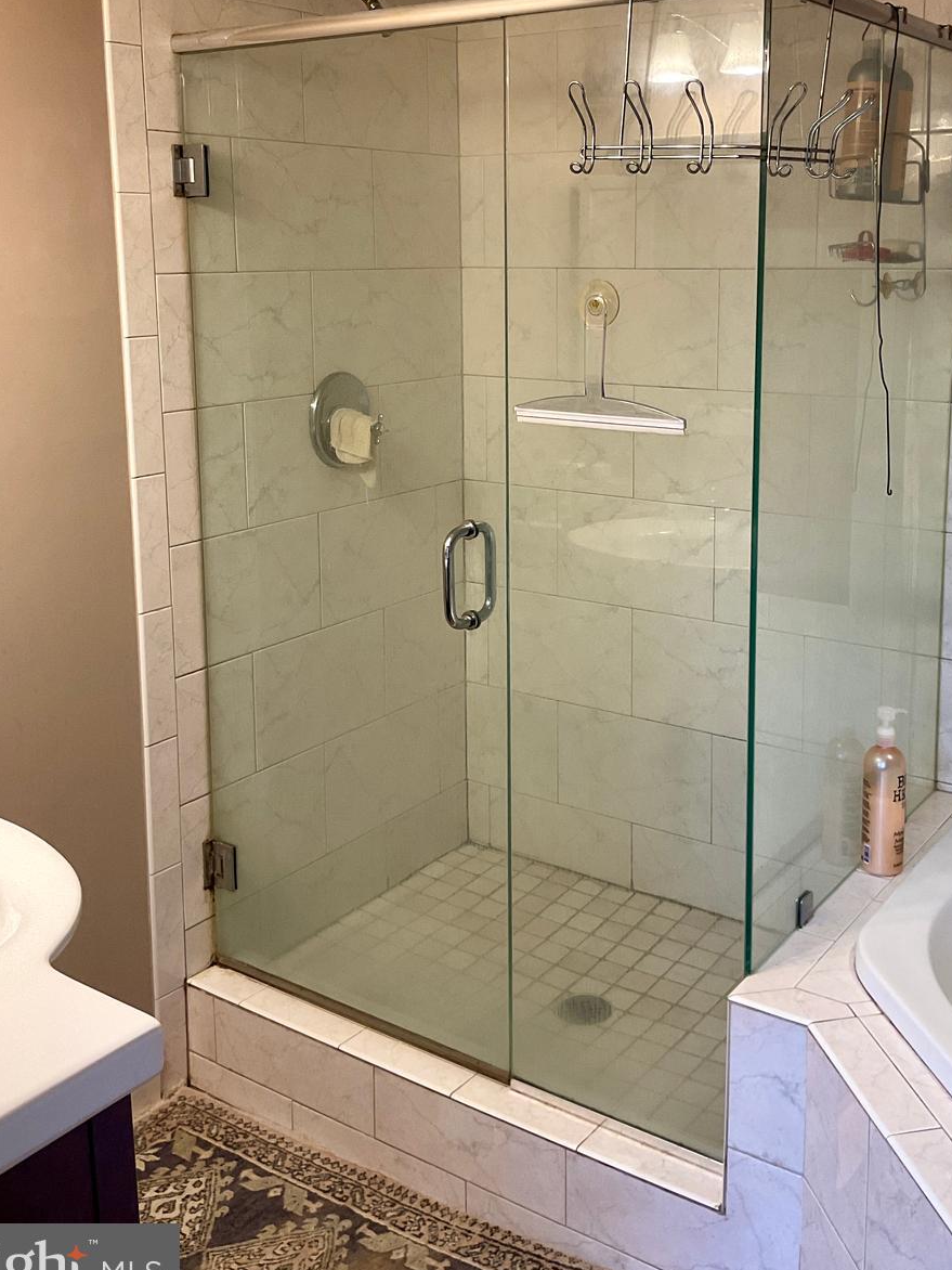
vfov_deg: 48.5
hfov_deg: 37.7
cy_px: 480
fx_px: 1393
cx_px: 533
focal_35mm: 38
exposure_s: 1/60
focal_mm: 3
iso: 50
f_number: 1.8
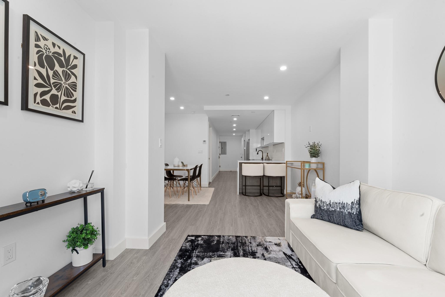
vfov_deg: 81.2
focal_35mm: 14
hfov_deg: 104.3
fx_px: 173
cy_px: 148
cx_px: 222
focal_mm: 14
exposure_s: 1/2.5
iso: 200
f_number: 14
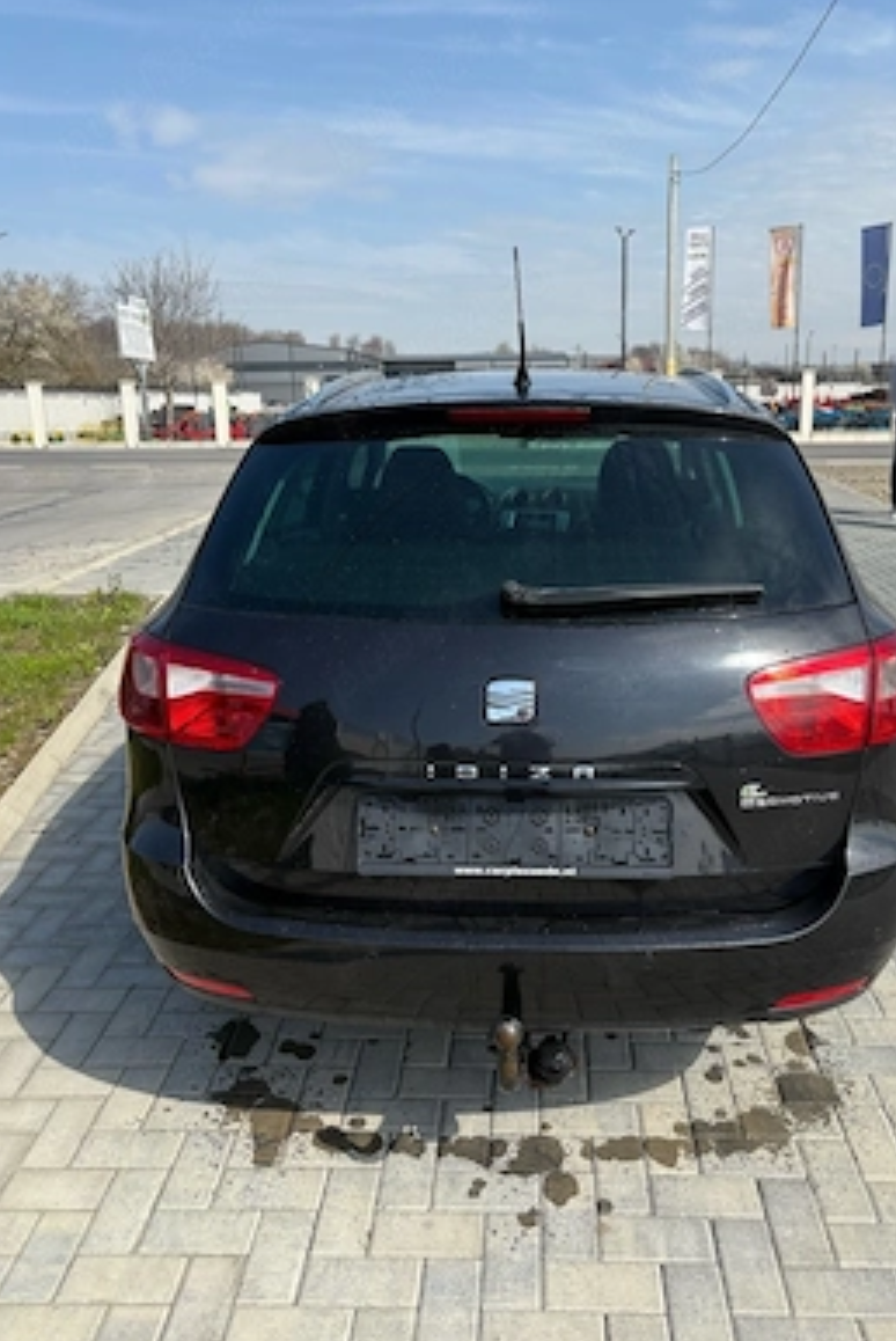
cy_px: 660
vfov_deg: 65.4
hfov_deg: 46.4
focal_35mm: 28
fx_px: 1043
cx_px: 507
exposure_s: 1/2639
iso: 50
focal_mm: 5.96
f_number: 1.6
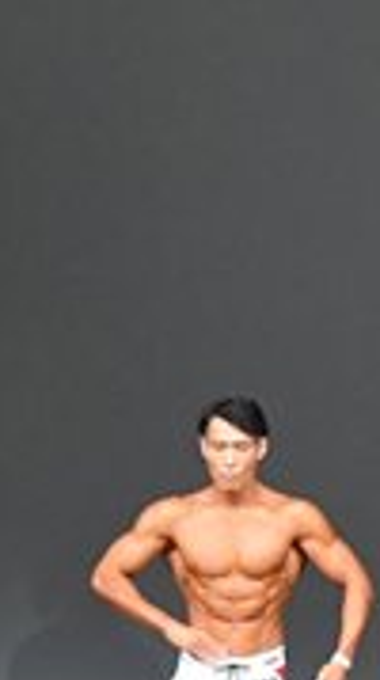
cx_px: 184
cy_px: 672
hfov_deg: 2.2
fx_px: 10066
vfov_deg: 3.9
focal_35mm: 559
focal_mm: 82
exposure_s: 1/400
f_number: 5.6
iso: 5000
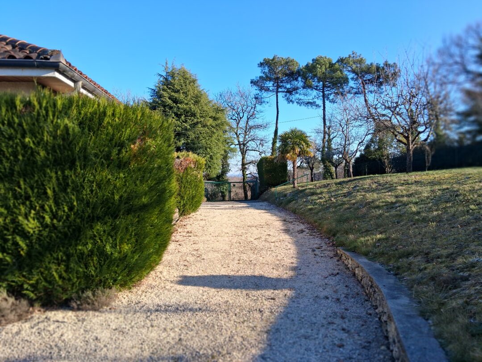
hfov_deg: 67.3
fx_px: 362
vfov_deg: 53.1
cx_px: 241
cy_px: 181
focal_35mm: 26
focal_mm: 3.98
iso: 25
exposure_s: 1/272
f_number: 1.8
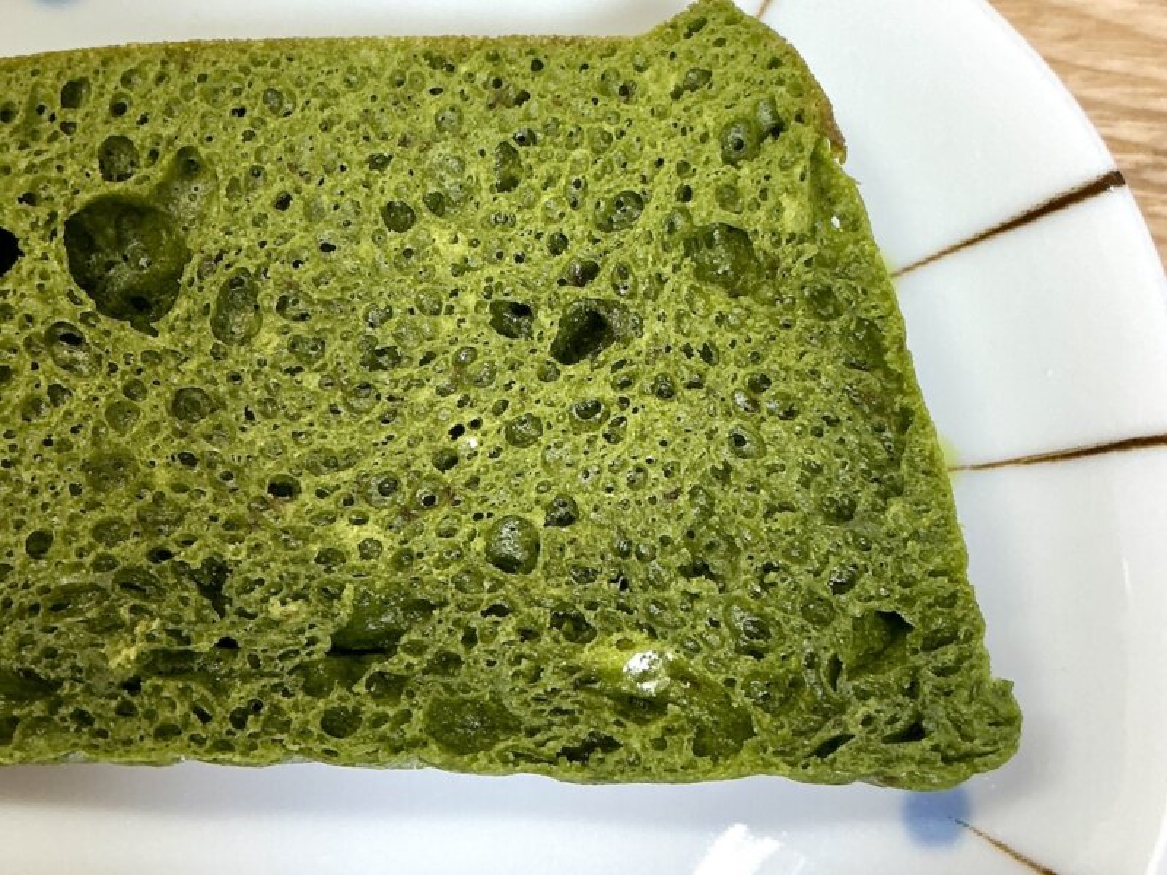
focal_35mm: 28
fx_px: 944
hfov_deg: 63.4
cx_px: 584
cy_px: 438
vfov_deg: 49.7
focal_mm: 3
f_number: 1.8
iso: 80
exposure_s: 1/60
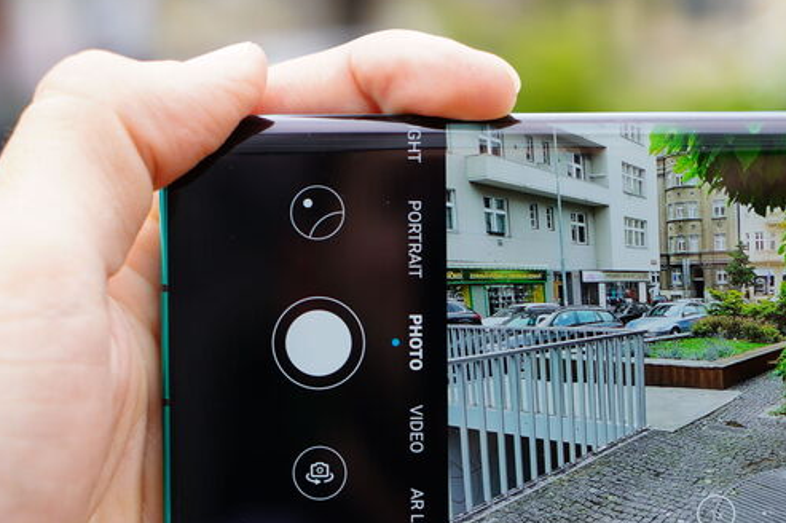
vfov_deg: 12.1
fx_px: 2465
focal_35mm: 113
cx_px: 647
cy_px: 322
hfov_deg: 17.9
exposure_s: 1/60
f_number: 4.5
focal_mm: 58
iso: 100
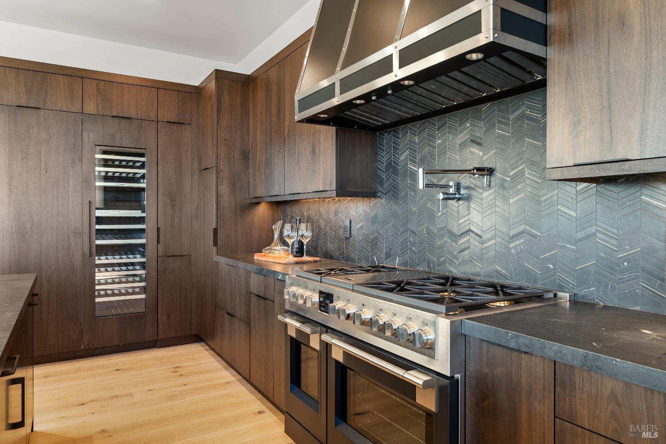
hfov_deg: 73.7
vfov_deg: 53.1
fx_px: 444
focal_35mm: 24
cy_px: 222
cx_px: 333
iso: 100
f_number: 7.1
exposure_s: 1
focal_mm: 24
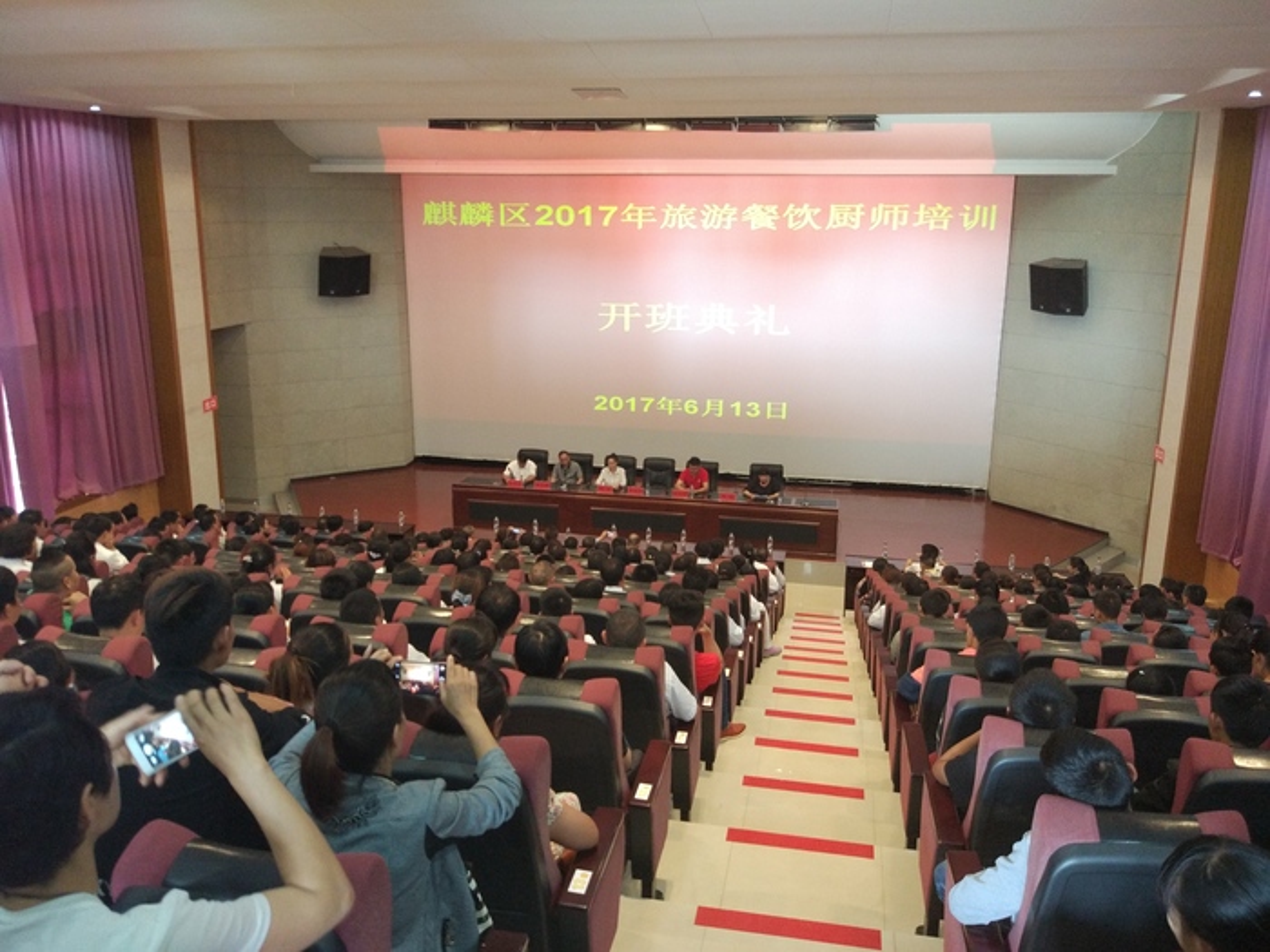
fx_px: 1027
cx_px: 635
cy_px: 476
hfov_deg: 63.4
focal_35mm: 28
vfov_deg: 49.7
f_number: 2
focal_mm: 4.26
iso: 800
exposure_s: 1/17
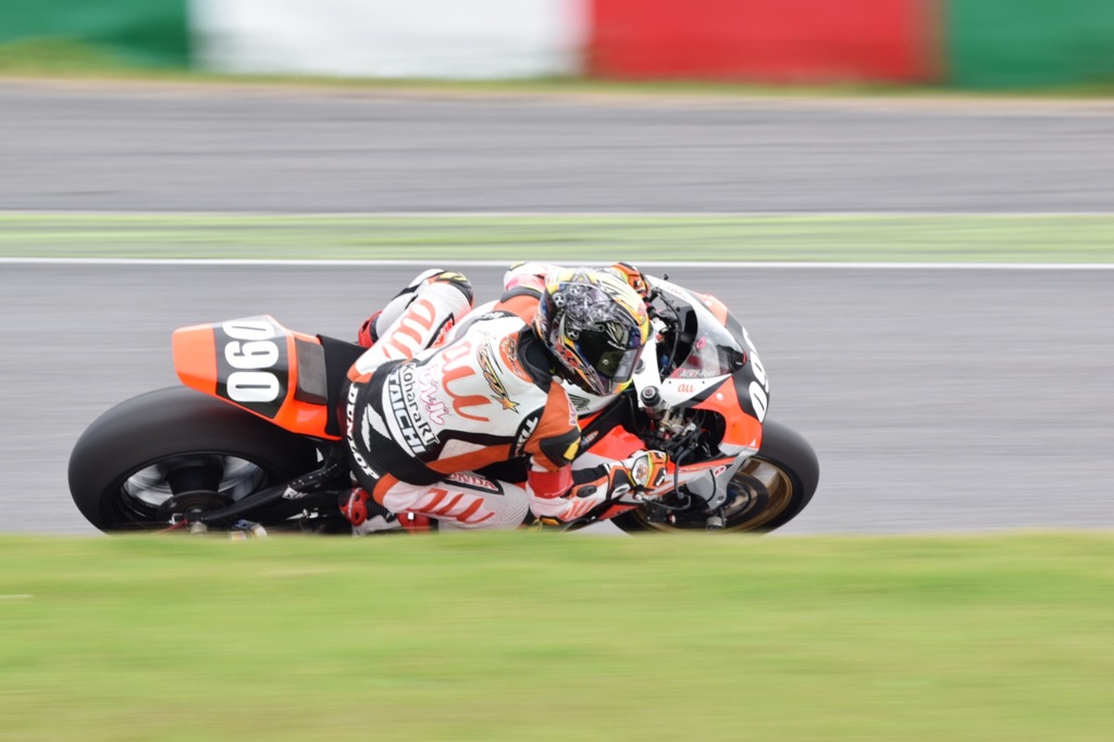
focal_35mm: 390
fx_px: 12064
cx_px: 557
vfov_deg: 3.5
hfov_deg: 5.3
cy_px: 371
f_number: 11
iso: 200
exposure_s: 1/160
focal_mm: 260
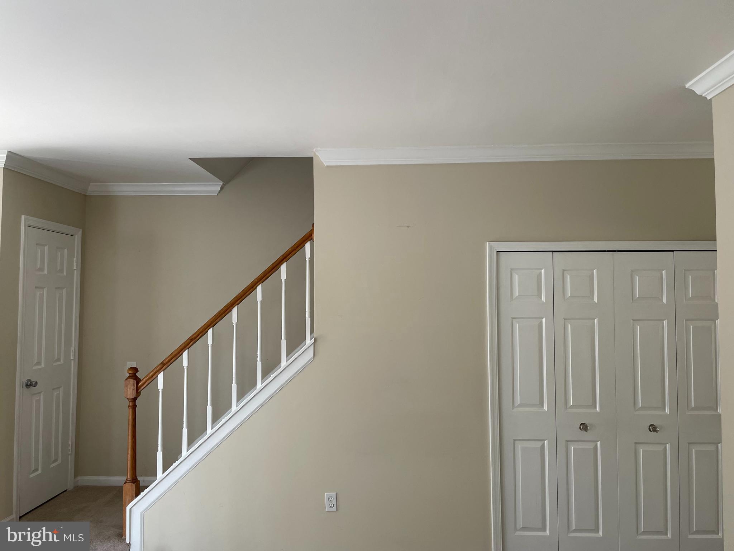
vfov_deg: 53.1
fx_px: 551
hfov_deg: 67.3
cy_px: 276
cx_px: 367
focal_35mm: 26
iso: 64
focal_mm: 4.2
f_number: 1.6
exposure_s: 1/121
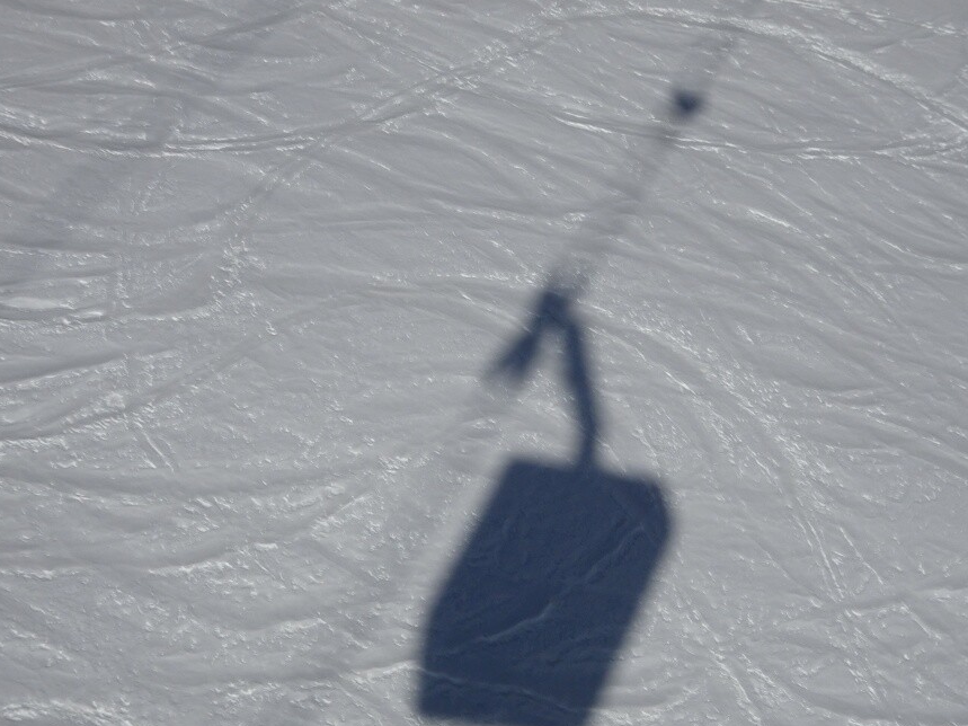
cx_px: 518
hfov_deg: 22.5
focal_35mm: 87
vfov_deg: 17.0
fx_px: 2433
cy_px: 406
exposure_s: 1/2000
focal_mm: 12.42
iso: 80
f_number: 5.6
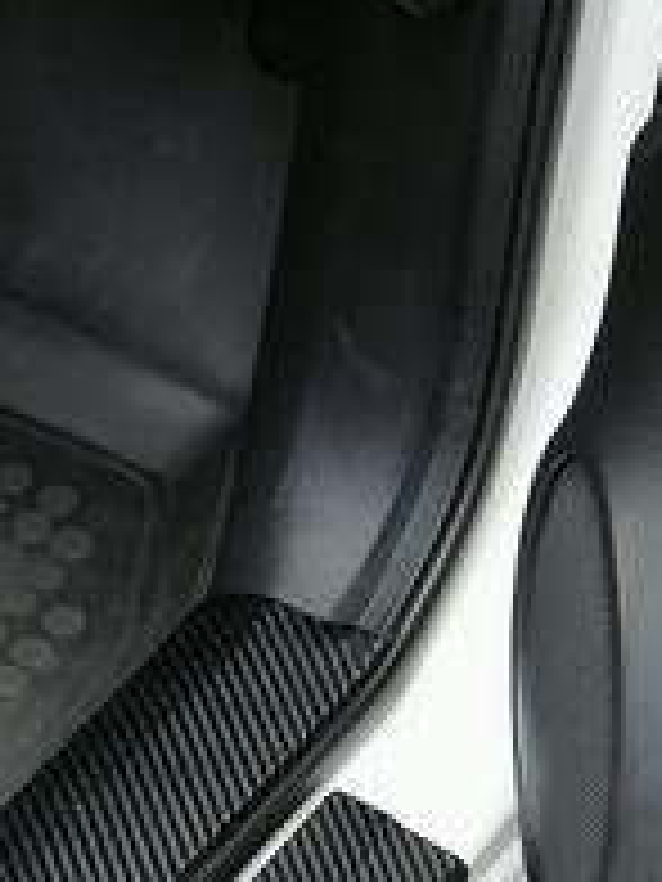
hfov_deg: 11.7
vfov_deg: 15.3
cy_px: 1026
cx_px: -90
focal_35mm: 125
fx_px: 3187
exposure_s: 1/50
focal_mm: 5.3
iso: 80
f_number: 1.8
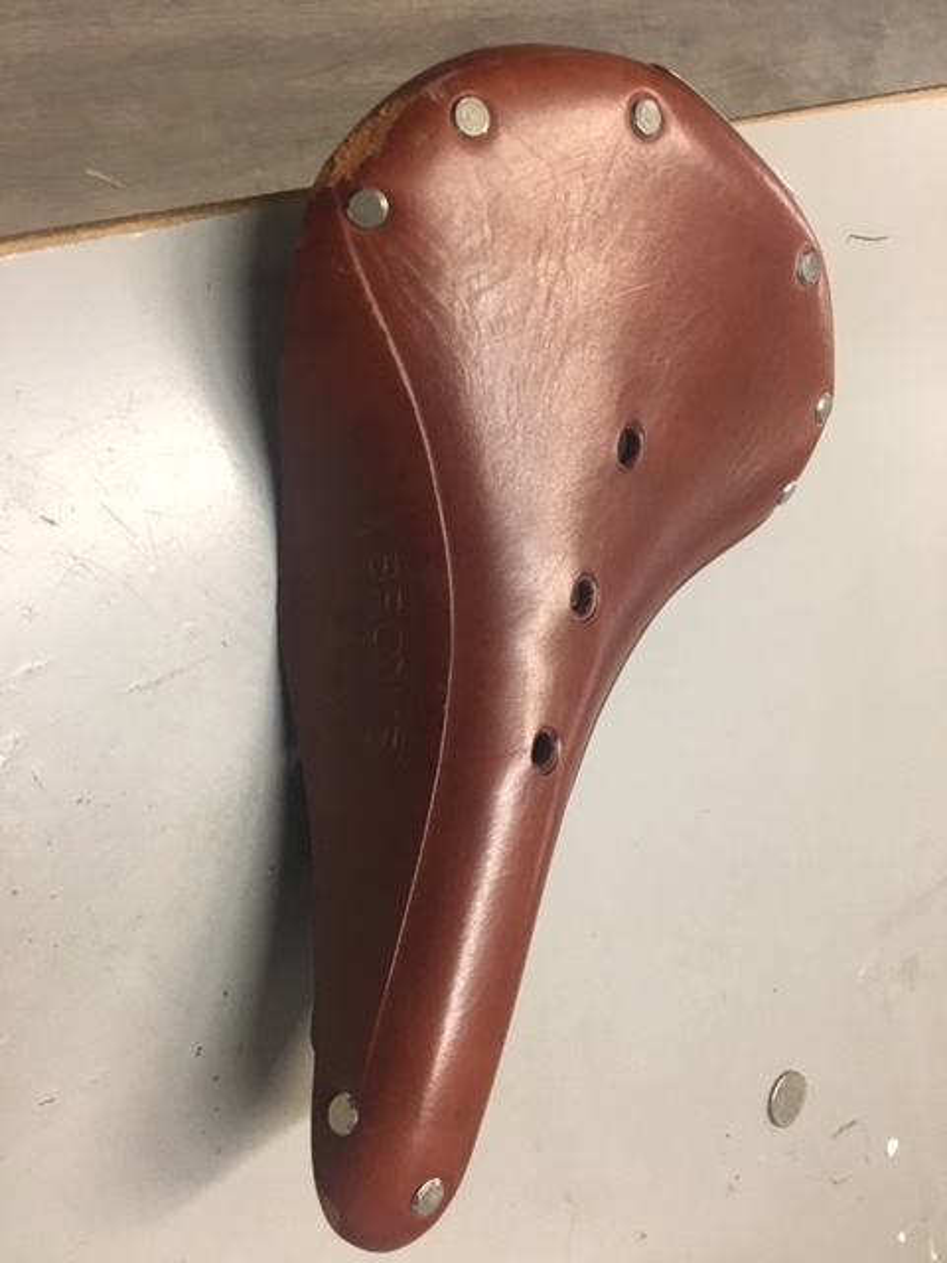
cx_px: 474
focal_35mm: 29
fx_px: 1058
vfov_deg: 61.7
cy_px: 632
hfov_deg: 48.2
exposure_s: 1/30
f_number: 2.2
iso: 200
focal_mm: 4.15
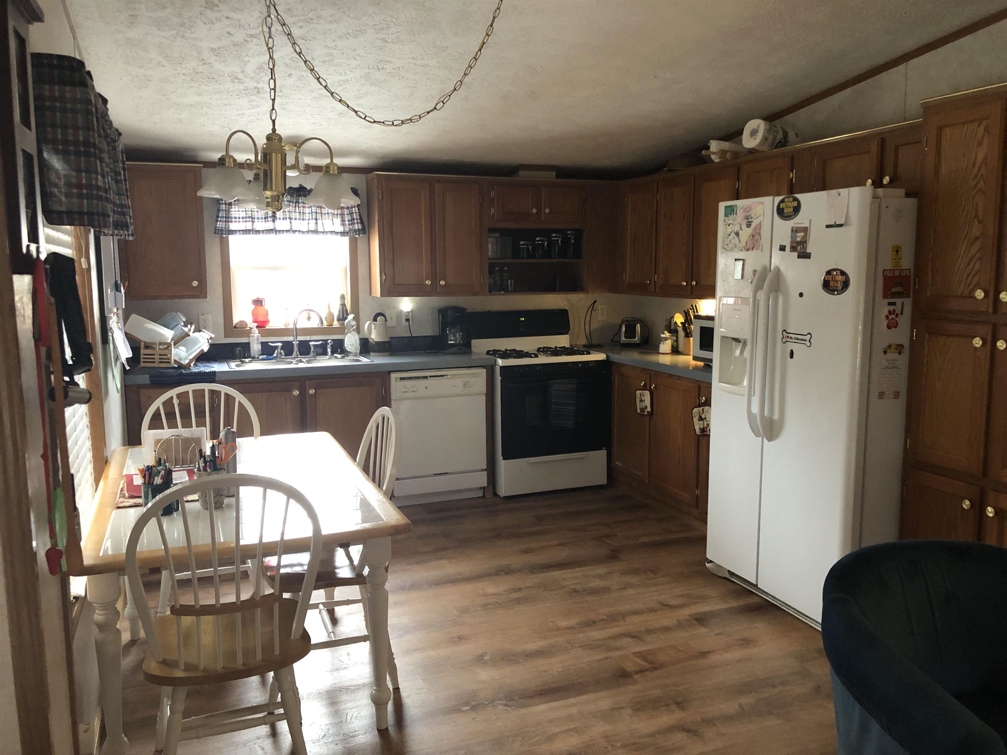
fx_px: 815
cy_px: 378
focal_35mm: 28
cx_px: 504
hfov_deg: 63.4
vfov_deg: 49.7
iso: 100
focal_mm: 3.99
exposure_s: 1/15
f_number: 1.8
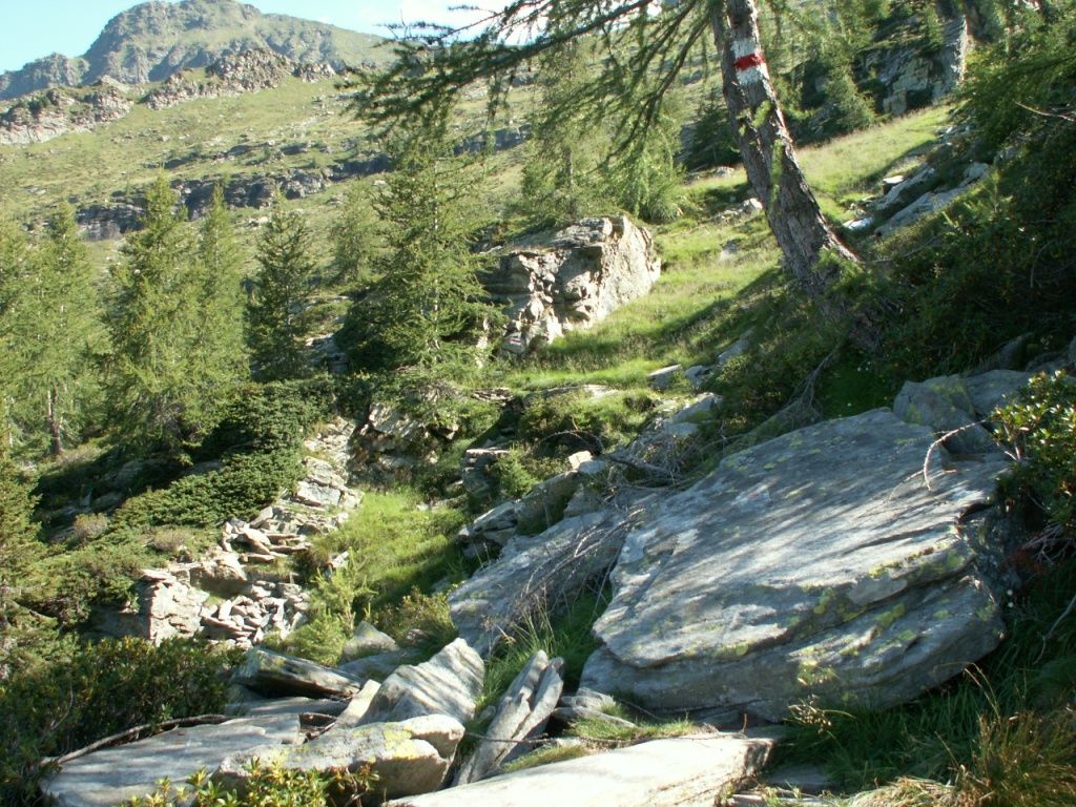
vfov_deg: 40.7
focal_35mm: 35
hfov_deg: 52.6
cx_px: 538
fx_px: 1088
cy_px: 404
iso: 50
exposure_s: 1/100
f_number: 4.5
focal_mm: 5.86
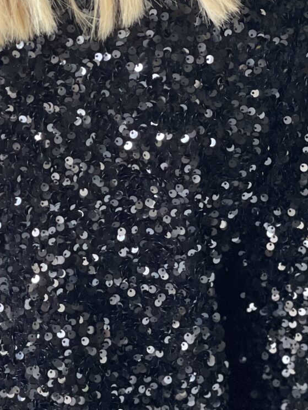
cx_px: 57
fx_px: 1696
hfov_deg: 10.3
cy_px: 182
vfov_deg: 13.8
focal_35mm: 143
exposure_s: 1/40
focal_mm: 6
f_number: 2
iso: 400
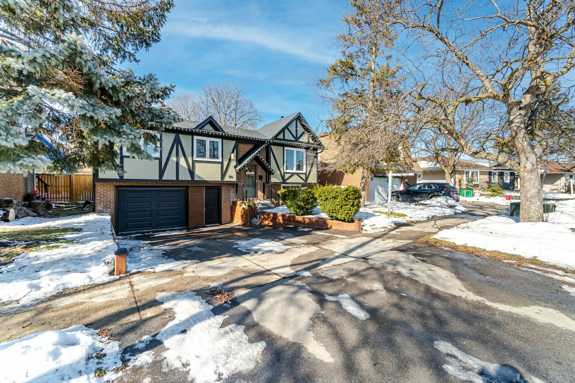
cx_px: 288
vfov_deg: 77.3
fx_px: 240
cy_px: 192
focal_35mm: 15
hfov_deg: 100.4
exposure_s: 1/125
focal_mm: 10
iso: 50
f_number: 7.1
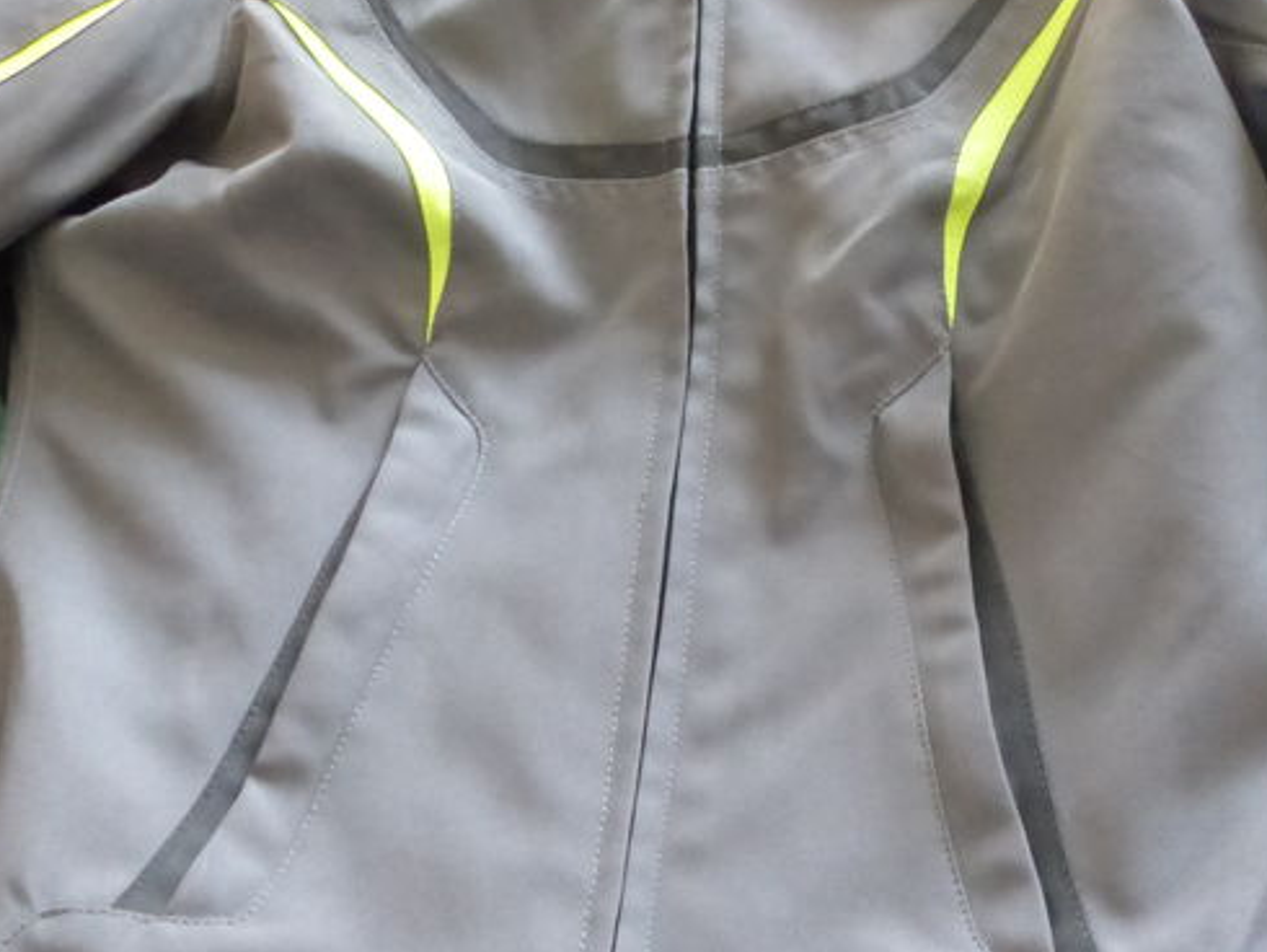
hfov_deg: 37.2
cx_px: 817
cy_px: 455
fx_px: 1868
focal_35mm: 51
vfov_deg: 28.6
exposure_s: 1/60
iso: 800
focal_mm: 4.5
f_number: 2.8
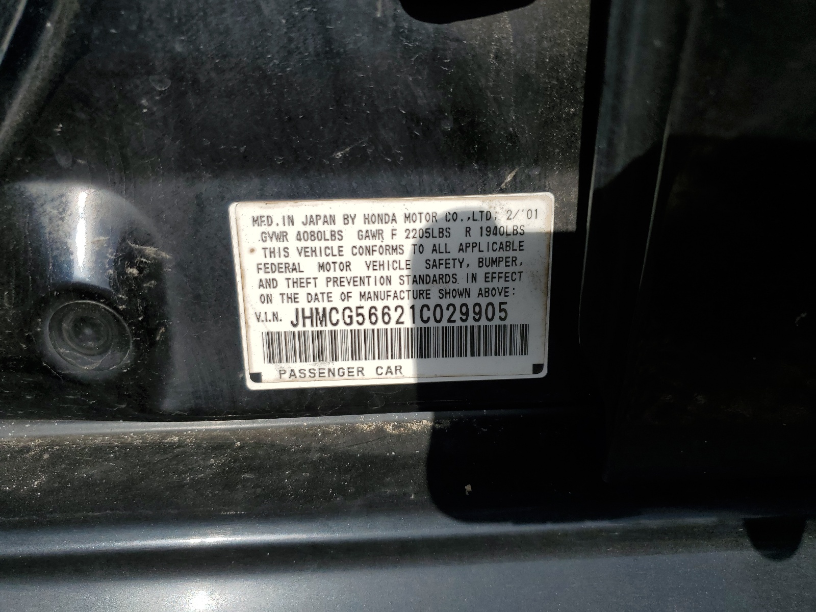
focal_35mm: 26
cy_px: 306
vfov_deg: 53.1
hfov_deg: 67.3
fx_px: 613
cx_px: 408
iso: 50
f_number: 1.5
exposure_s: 1/5000
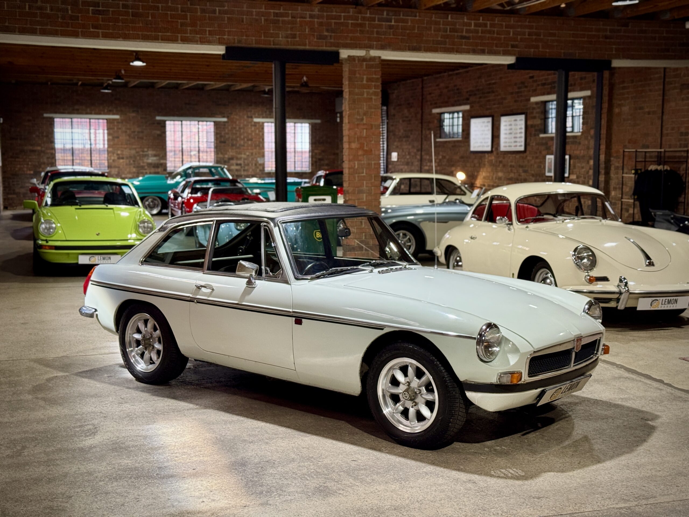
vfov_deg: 30.3
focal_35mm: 48
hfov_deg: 39.7
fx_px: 955
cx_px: 344
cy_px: 258
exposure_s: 1/50
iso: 160
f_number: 1.78
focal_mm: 6.76
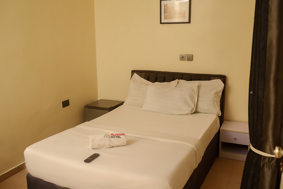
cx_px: 142
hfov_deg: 54.4
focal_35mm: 35
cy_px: 94
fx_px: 275
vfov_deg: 37.9
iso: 100
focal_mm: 35
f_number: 4
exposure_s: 1/200
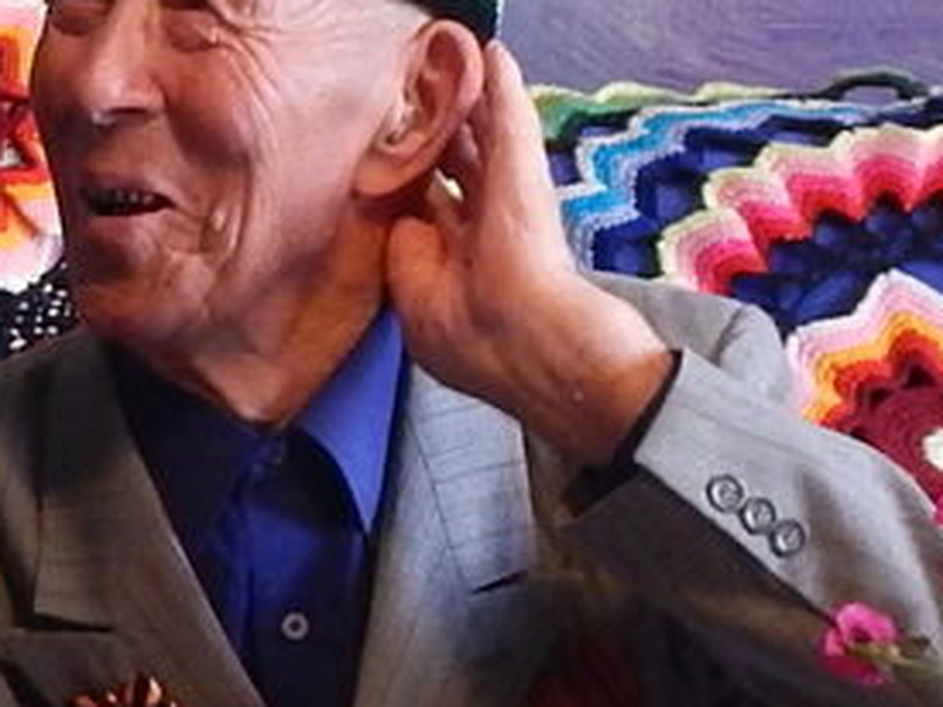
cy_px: 710
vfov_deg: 11.5
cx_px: -75
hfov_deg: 15.0
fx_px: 3485
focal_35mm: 128
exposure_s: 1/25
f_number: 3
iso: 400
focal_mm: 4
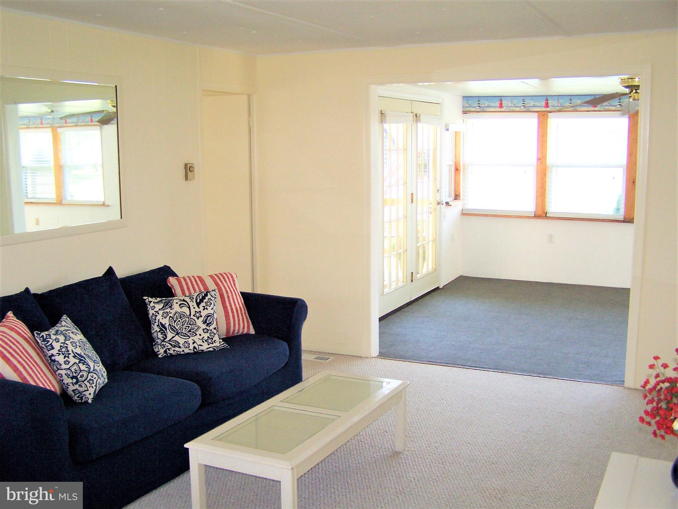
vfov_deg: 37.7
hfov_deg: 49.0
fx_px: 744
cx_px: 339
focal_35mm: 38
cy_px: 254
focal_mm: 6.3
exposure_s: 1/90
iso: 140
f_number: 2.8
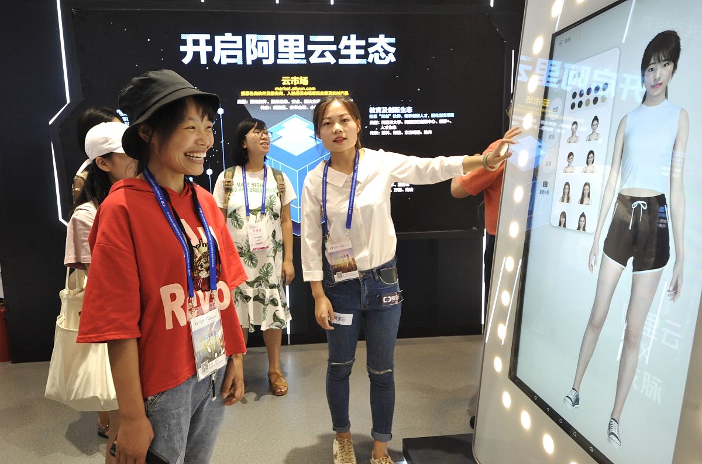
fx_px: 408
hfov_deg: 81.4
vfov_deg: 59.2
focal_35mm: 21
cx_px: 351
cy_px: 232
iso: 2500
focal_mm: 21
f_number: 5.6
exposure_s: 1/80
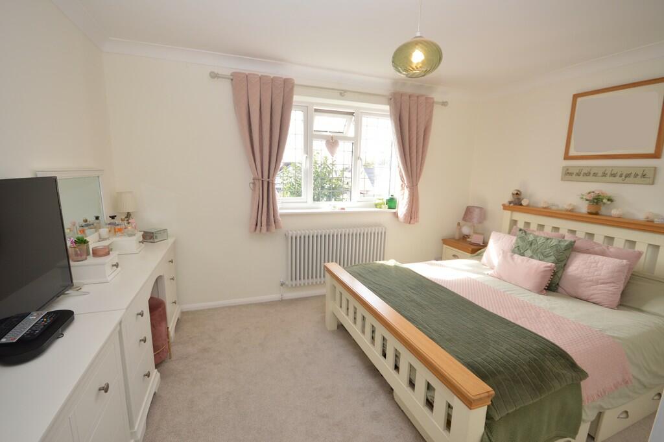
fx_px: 276
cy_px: 221
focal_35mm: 15
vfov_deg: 77.2
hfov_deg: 100.4
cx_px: 332
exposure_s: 1/125
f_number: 5.6
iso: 400
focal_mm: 10
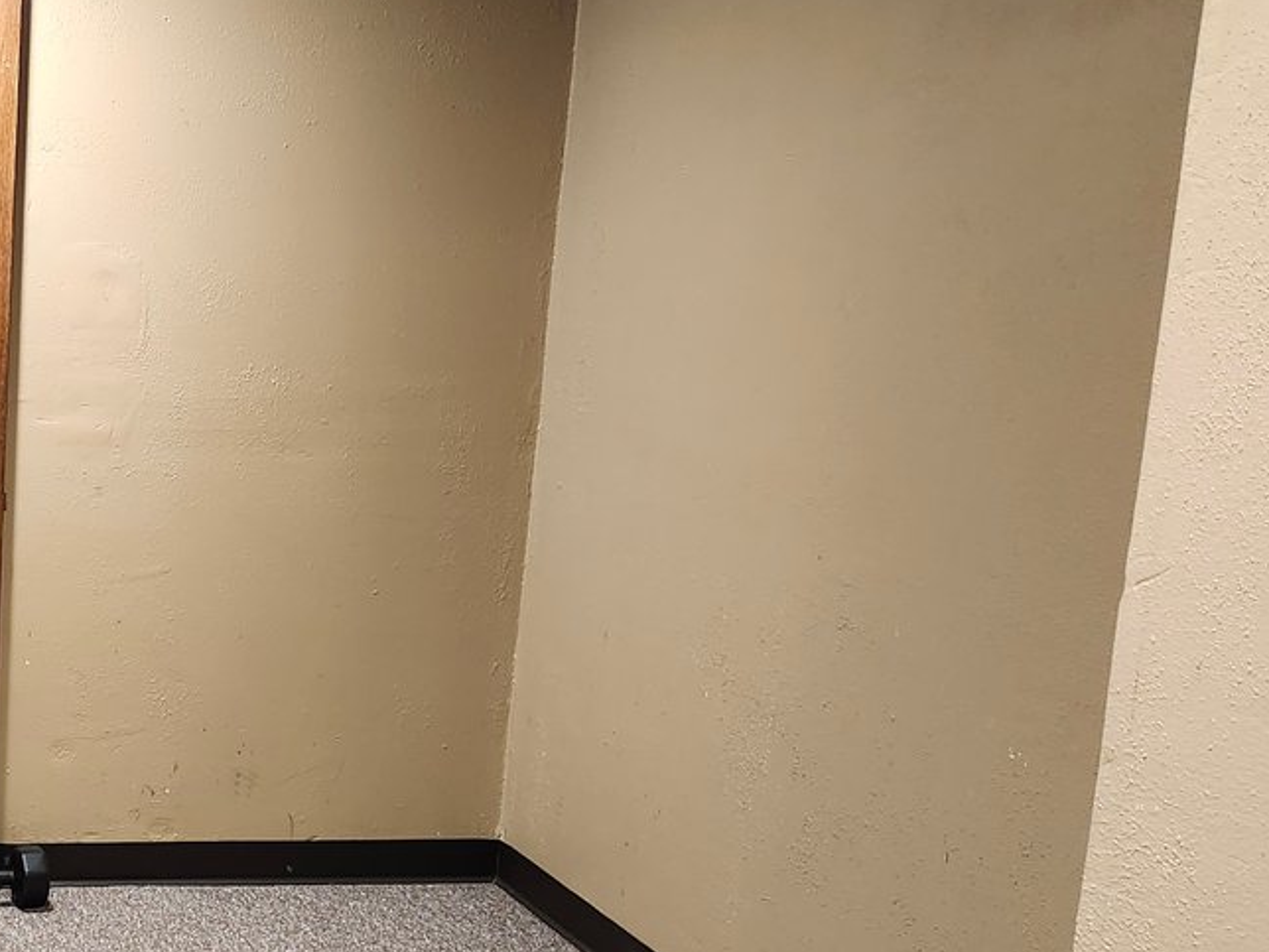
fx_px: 1980
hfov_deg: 31.4
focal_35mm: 54
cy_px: 588
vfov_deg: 27.0
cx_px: -135
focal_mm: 5.54
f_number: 1.8
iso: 500
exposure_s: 1/40
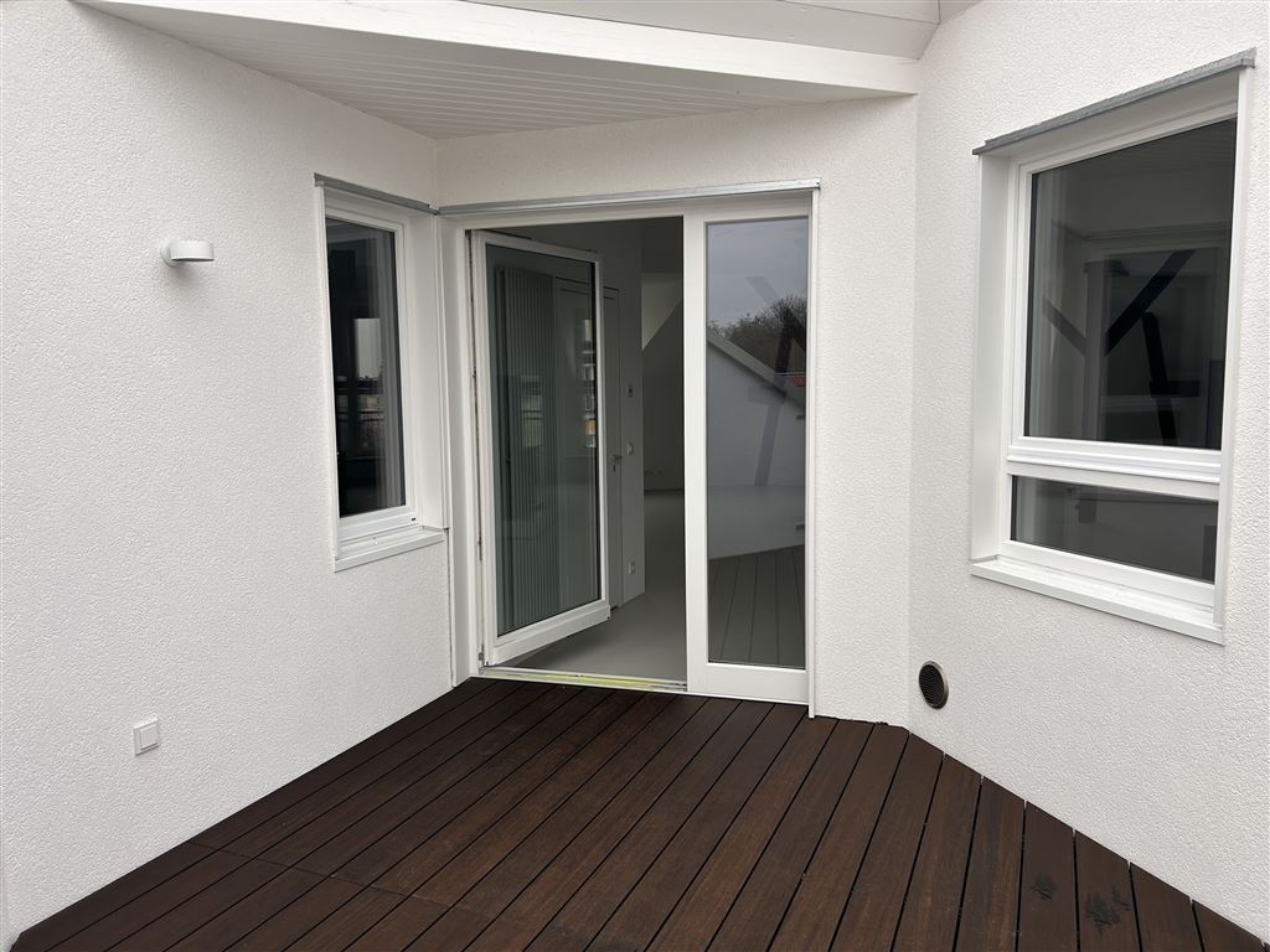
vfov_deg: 53.1
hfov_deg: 67.3
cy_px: 476
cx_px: 635
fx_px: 954
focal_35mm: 26
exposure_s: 1/349
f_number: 1.5
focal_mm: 5.7
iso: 50
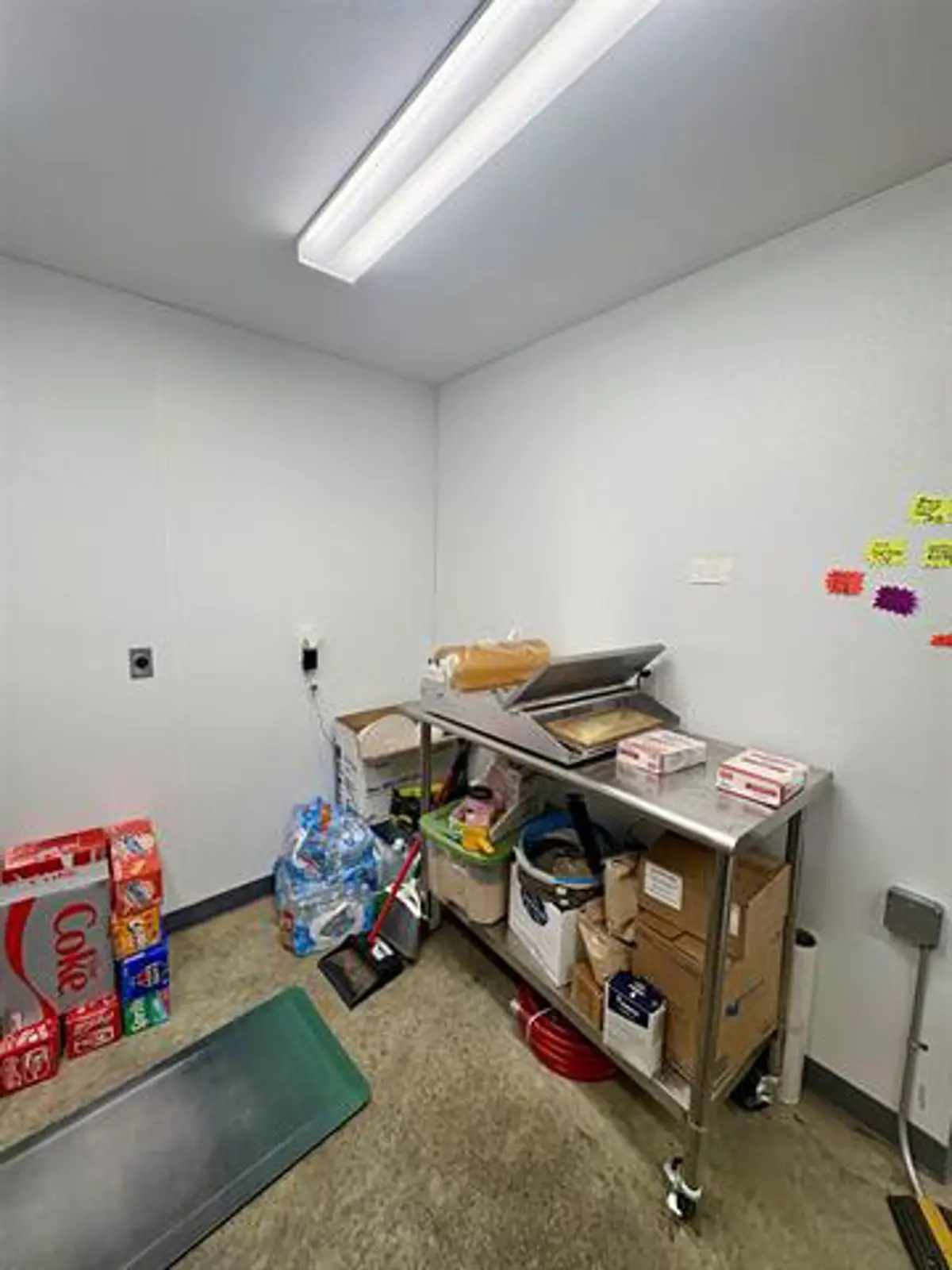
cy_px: 635
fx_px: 513
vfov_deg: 102.1
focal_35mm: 14
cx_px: 476
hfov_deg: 85.7
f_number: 2.2
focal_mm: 2.22
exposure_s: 1/99
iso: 64
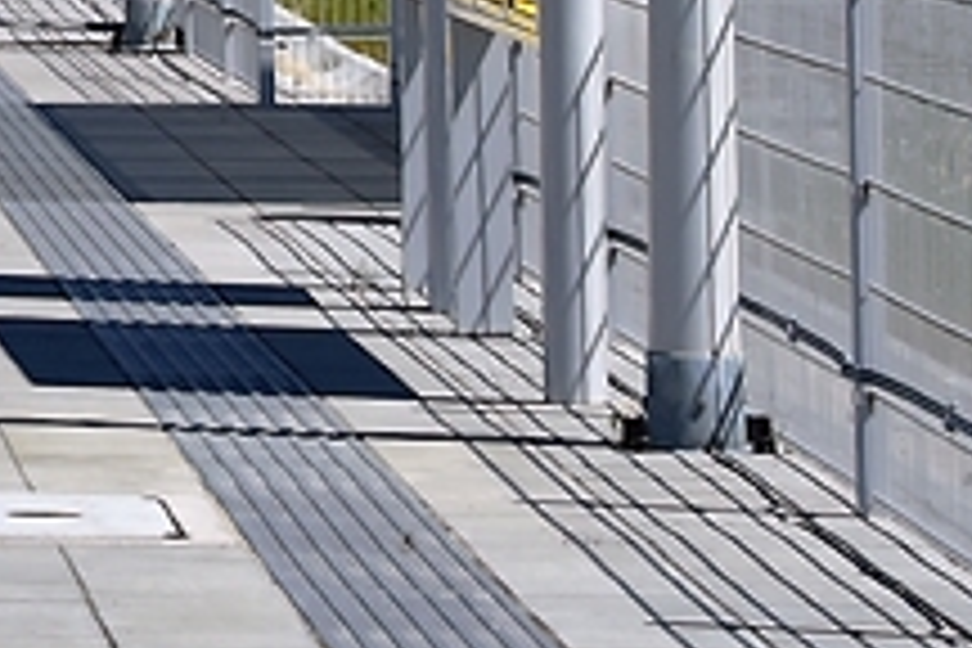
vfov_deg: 3.6
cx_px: -608
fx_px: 10097
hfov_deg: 5.4
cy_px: -1217
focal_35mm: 374
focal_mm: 42
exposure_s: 1/1000
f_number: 5.6
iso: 100
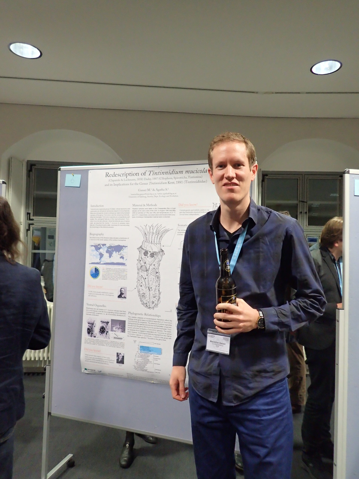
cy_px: 240
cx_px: 180
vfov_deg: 69.4
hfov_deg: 54.9
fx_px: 346
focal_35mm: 25
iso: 400
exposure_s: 1/30
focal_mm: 4.5
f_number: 2
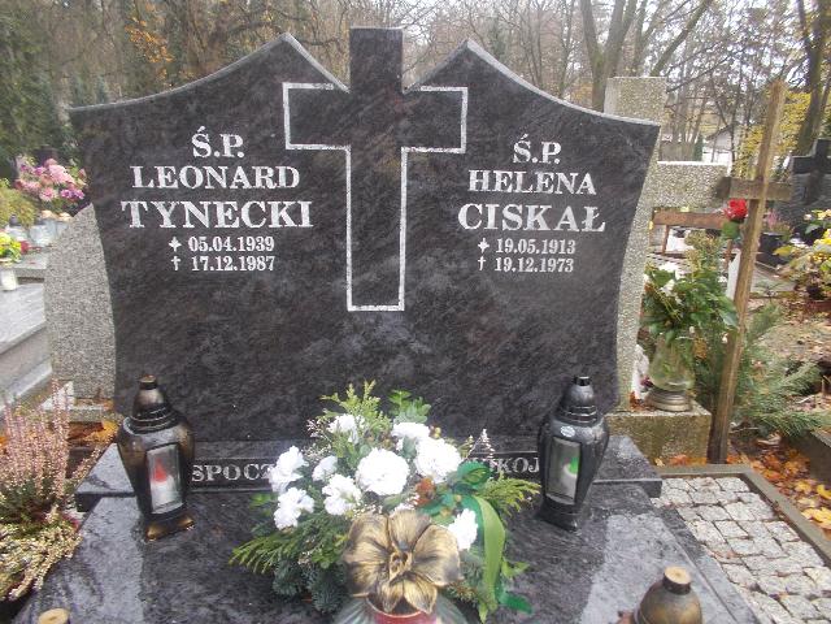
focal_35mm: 26
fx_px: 624
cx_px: 416
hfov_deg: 67.3
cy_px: 312
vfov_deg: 53.1
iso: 80
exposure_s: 1/25
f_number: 3.2
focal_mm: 4.6
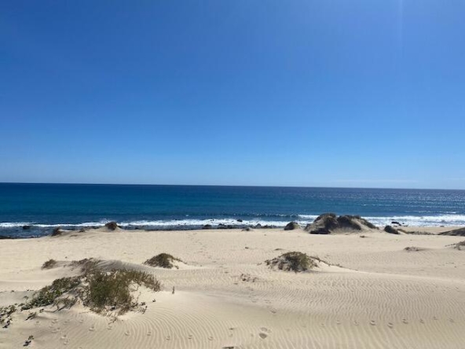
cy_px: 174
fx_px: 349
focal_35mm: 26
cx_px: 232
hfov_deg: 67.3
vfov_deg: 53.1
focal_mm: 4.25
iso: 32
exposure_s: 1/7194
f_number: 1.8
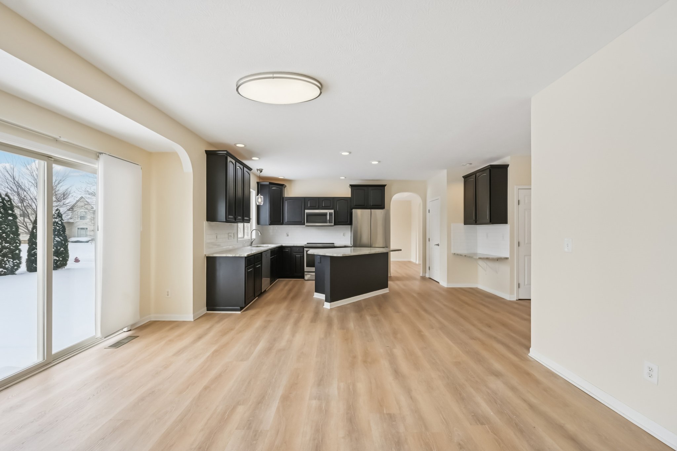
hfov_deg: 104.3
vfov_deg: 81.2
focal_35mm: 14
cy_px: 226
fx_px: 263
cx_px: 338
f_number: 8
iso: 500
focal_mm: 14
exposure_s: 1/320
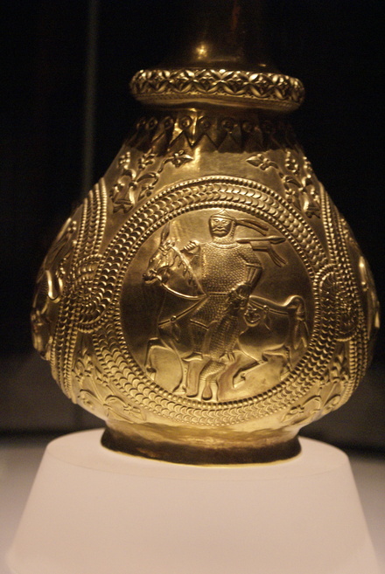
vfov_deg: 27.0
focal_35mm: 75
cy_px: 287
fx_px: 1199
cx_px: 192
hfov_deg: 18.2
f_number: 5.6
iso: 1600
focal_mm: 50
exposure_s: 1/13
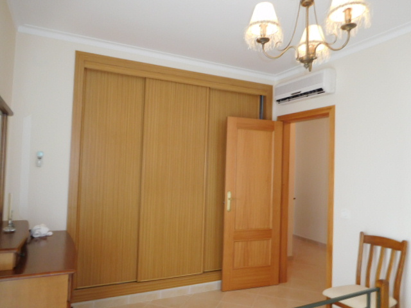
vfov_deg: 54.9
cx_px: 206
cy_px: 154
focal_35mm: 25
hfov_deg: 69.4
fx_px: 297
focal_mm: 4.5
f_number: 3.4
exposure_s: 1/30
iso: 200
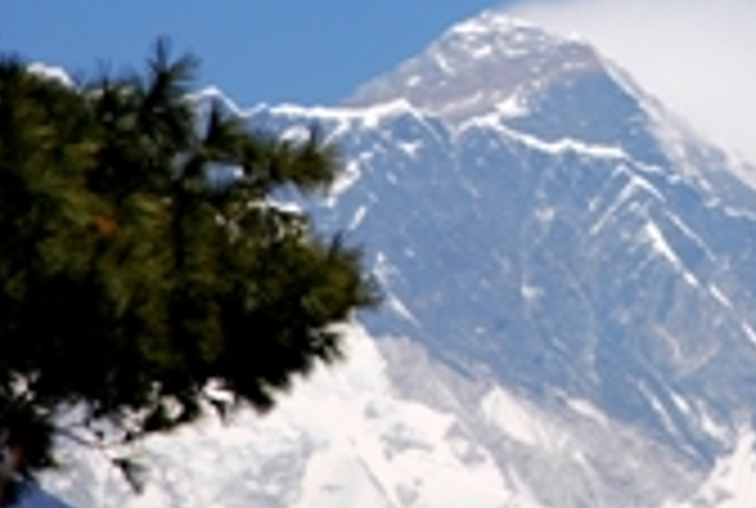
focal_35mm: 465
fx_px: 9794
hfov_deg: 4.4
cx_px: 776
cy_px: -2
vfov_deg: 3.0
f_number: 10
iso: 100
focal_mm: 135
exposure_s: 1/200
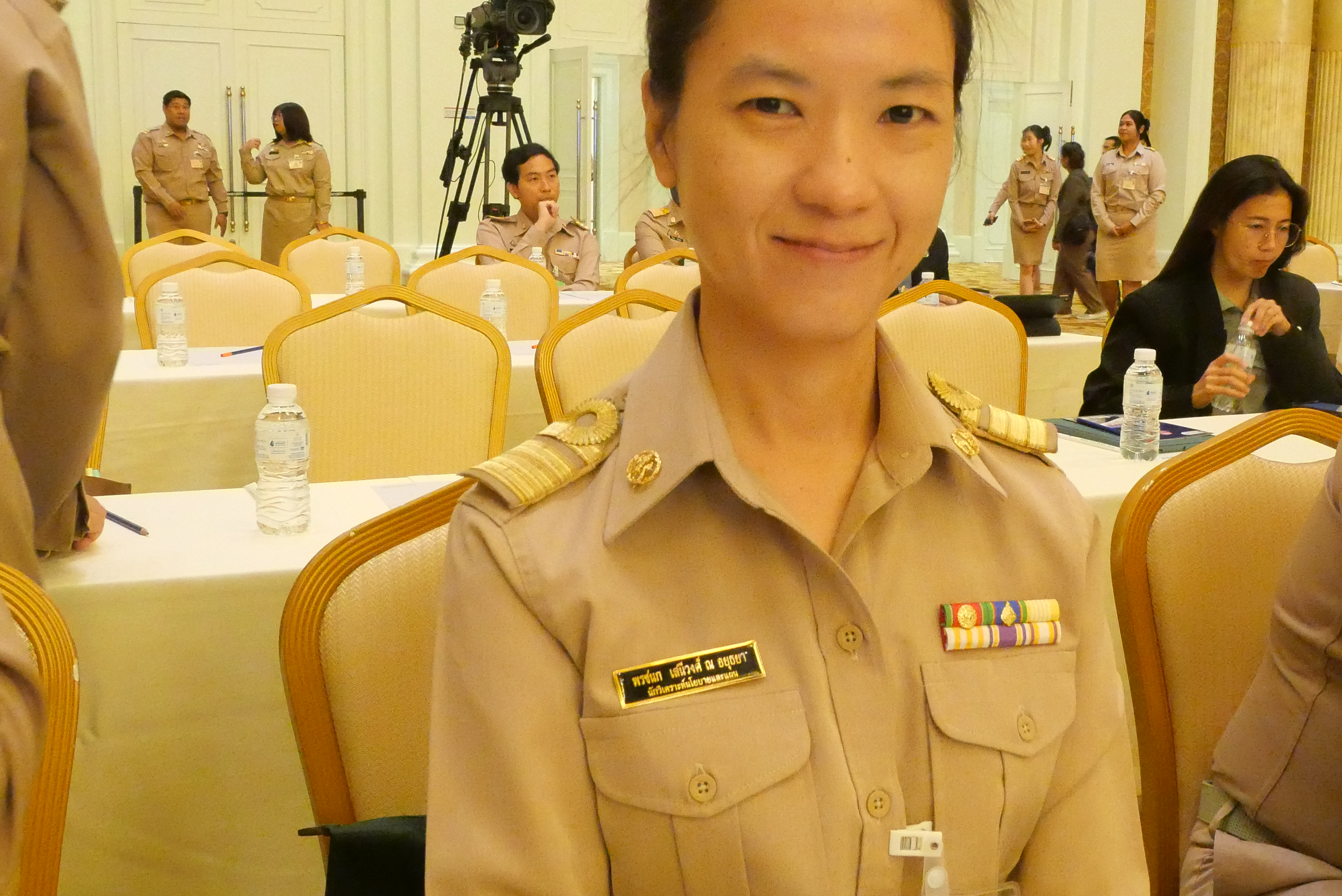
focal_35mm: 37
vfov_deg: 36.0
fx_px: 1380
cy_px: 409
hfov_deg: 51.3
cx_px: 838
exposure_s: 1/30
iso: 6400
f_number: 7.1
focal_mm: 12
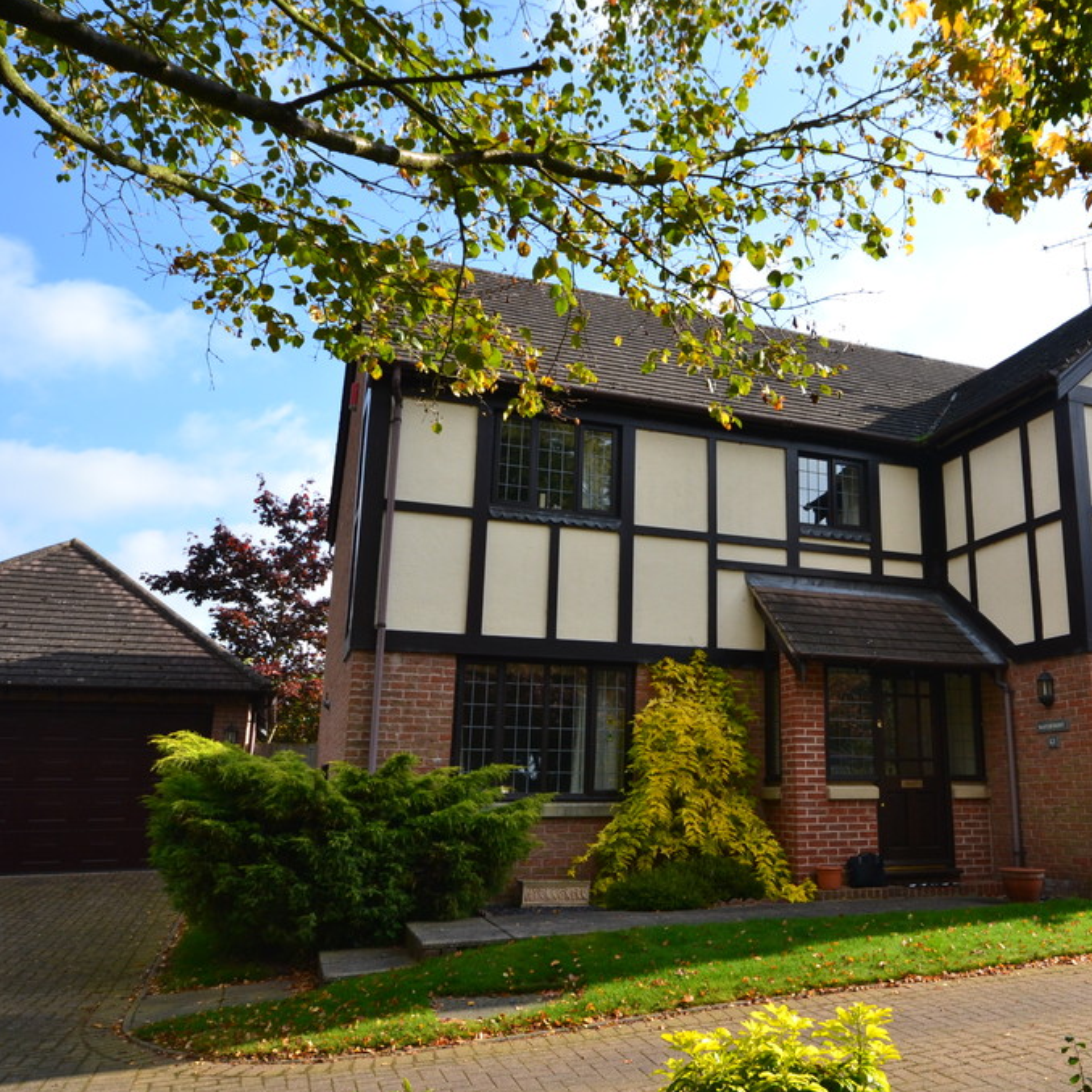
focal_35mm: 27
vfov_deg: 59.1
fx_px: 964
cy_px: 544
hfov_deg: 57.7
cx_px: 736
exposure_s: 1/250
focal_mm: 14
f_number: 10
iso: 400
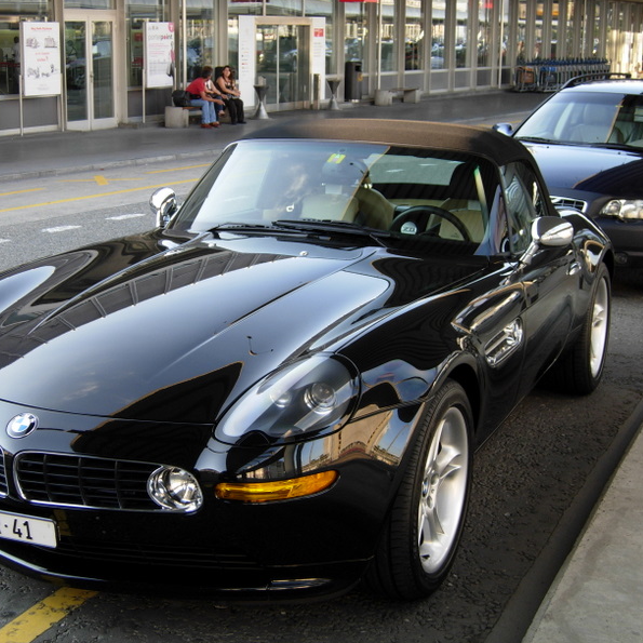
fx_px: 1198
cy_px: 320
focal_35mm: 57
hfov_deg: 30.0
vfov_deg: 30.0
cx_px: 277
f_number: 3.1
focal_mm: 10.1
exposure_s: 1/60.4
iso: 50
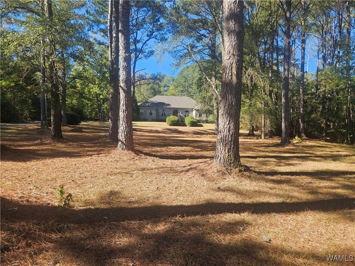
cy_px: 133
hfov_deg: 73.9
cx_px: 178
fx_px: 236
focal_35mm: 23
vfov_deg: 58.9
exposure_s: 1/539
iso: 32
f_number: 1.8
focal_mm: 5.4
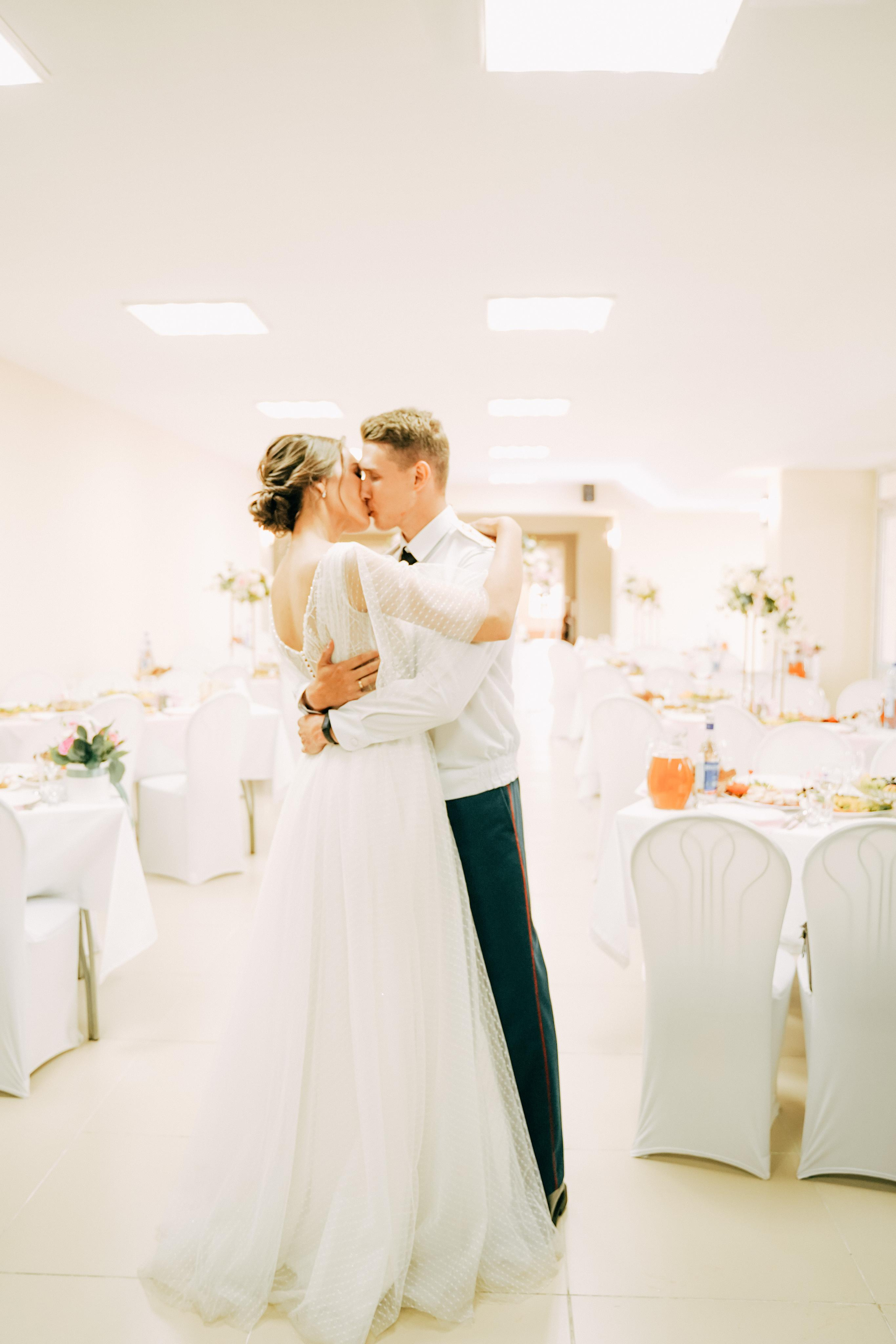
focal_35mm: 31
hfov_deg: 42.3
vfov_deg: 60.3
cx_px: 448
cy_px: 672
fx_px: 1157
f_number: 2.8
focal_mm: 31
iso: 800
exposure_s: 1/160
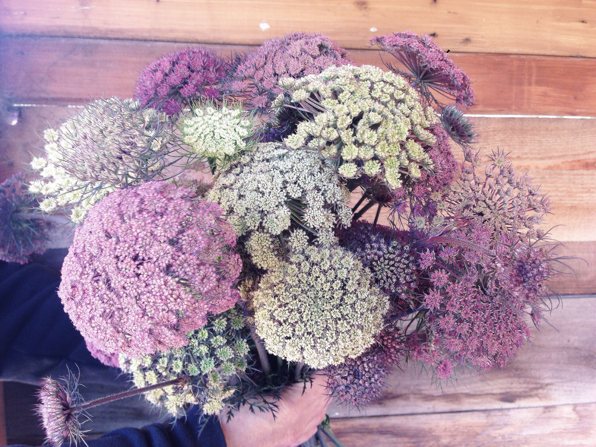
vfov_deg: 42.9
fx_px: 568
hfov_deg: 55.4
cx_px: 298
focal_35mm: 33
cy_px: 224
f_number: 2.4
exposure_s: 1/30
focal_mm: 4.12
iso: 50
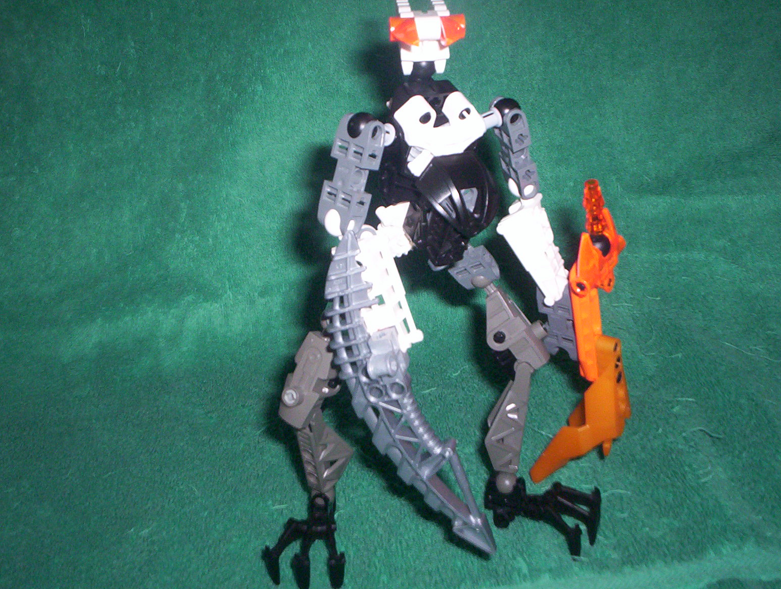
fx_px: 905
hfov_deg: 46.7
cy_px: 289
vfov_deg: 36.1
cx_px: 396
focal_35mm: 40
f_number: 4.5
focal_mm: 4.99
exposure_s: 1/60
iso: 140
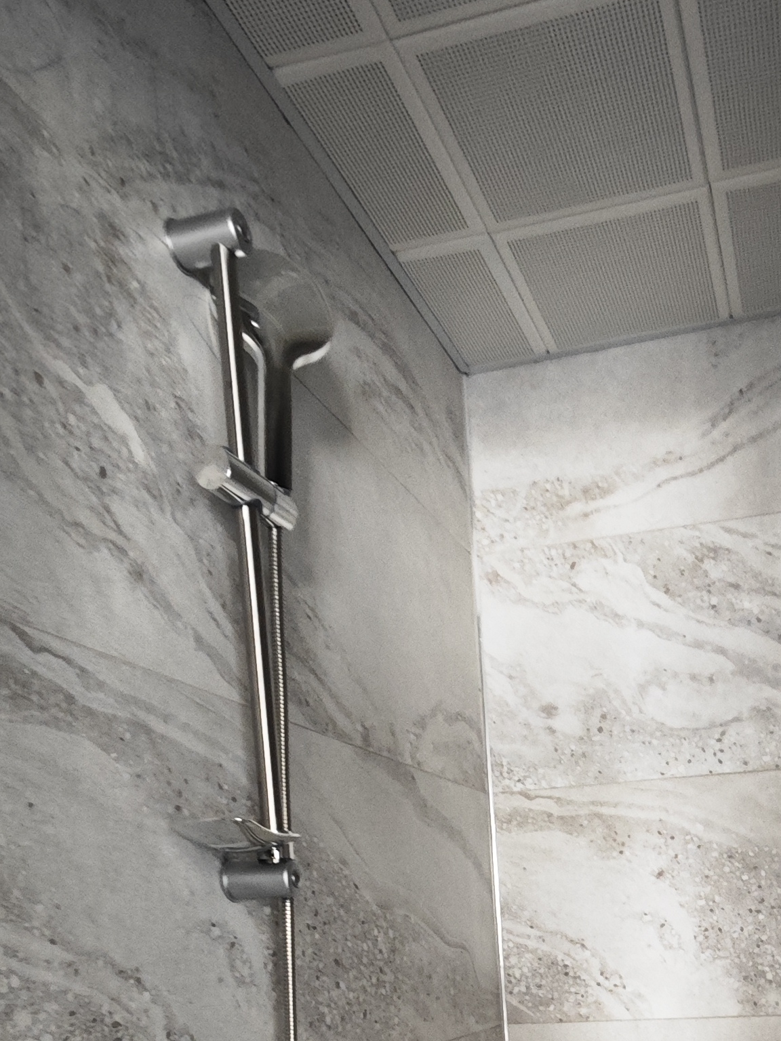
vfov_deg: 48.1
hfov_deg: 42.3
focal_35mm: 32
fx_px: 963
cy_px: 1015
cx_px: 618
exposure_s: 1/25
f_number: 1.8
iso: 800
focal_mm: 2.03
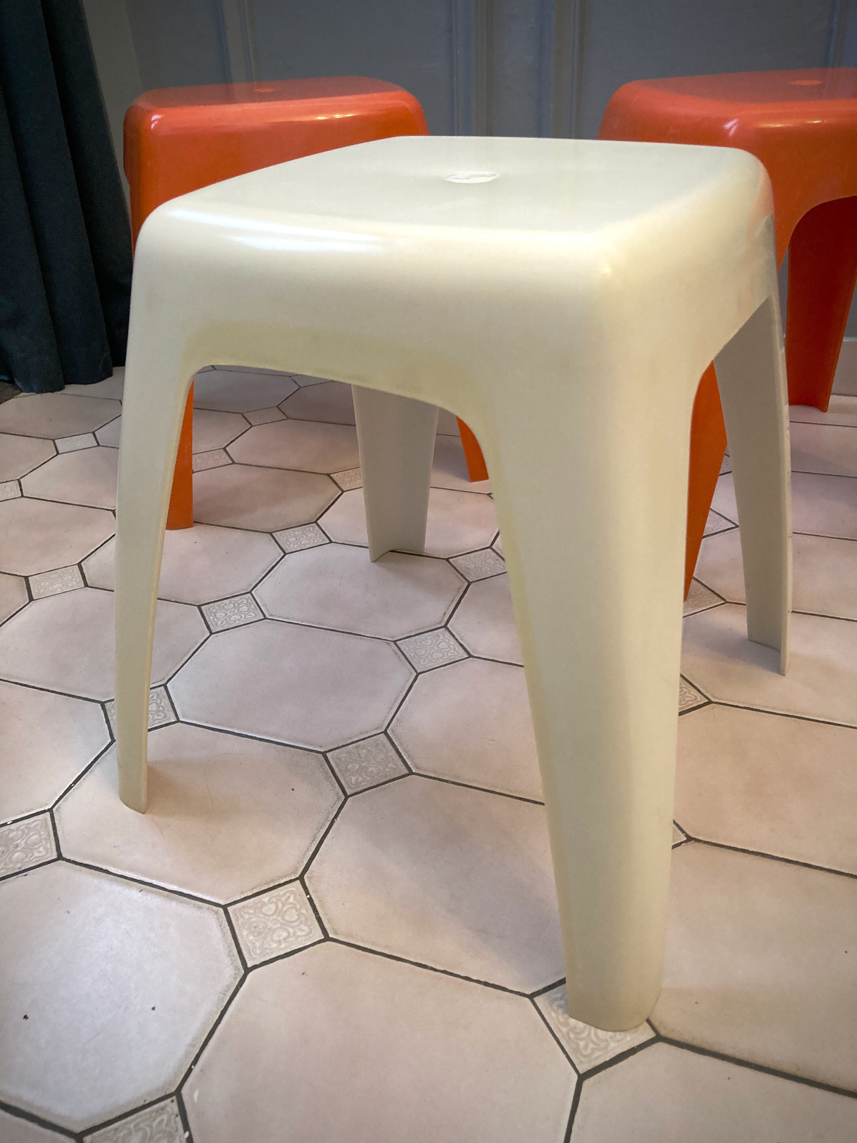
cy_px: 572
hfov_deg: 49.7
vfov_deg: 63.4
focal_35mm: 28
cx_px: 428
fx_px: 924
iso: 200
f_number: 1.8
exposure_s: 1/50
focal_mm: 3.99
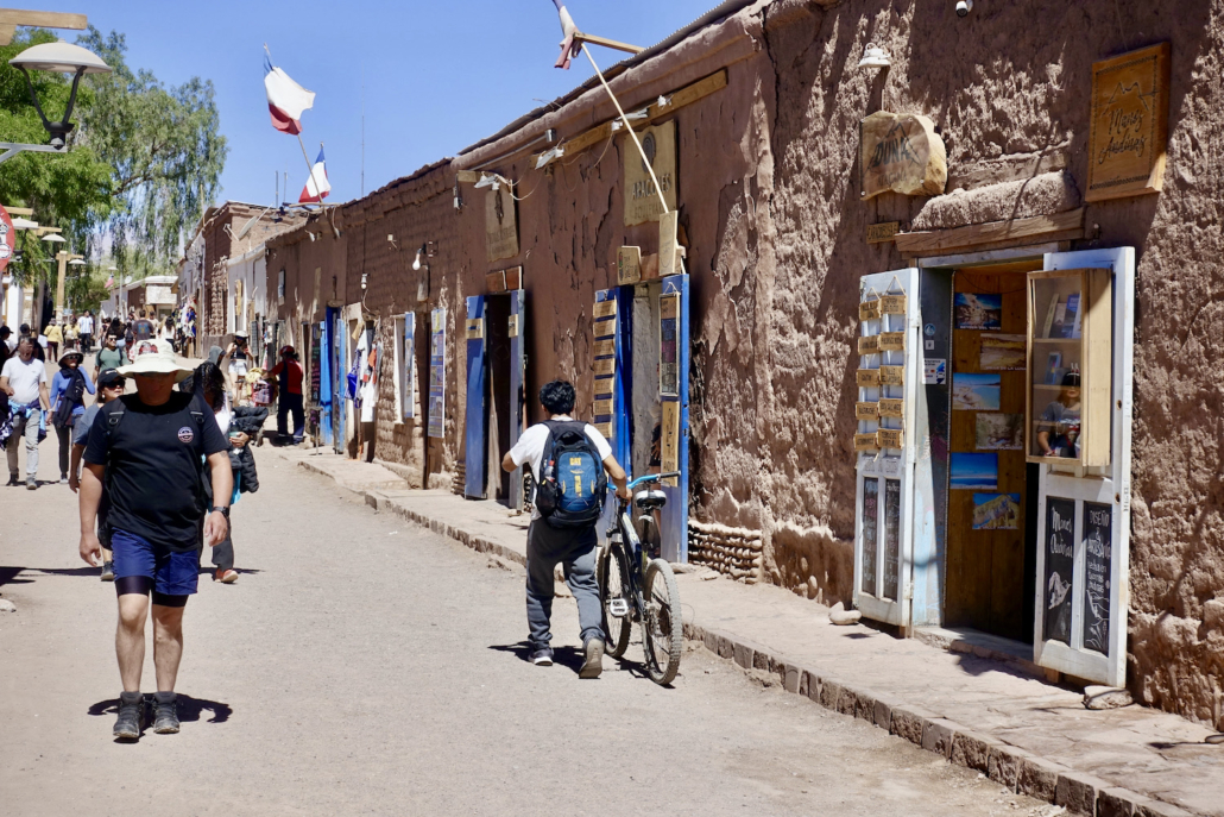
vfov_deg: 19.5
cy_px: 408
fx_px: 2380
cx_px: 612
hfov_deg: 28.8
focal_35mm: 70
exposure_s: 1/640
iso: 125
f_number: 5.6
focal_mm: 25.7
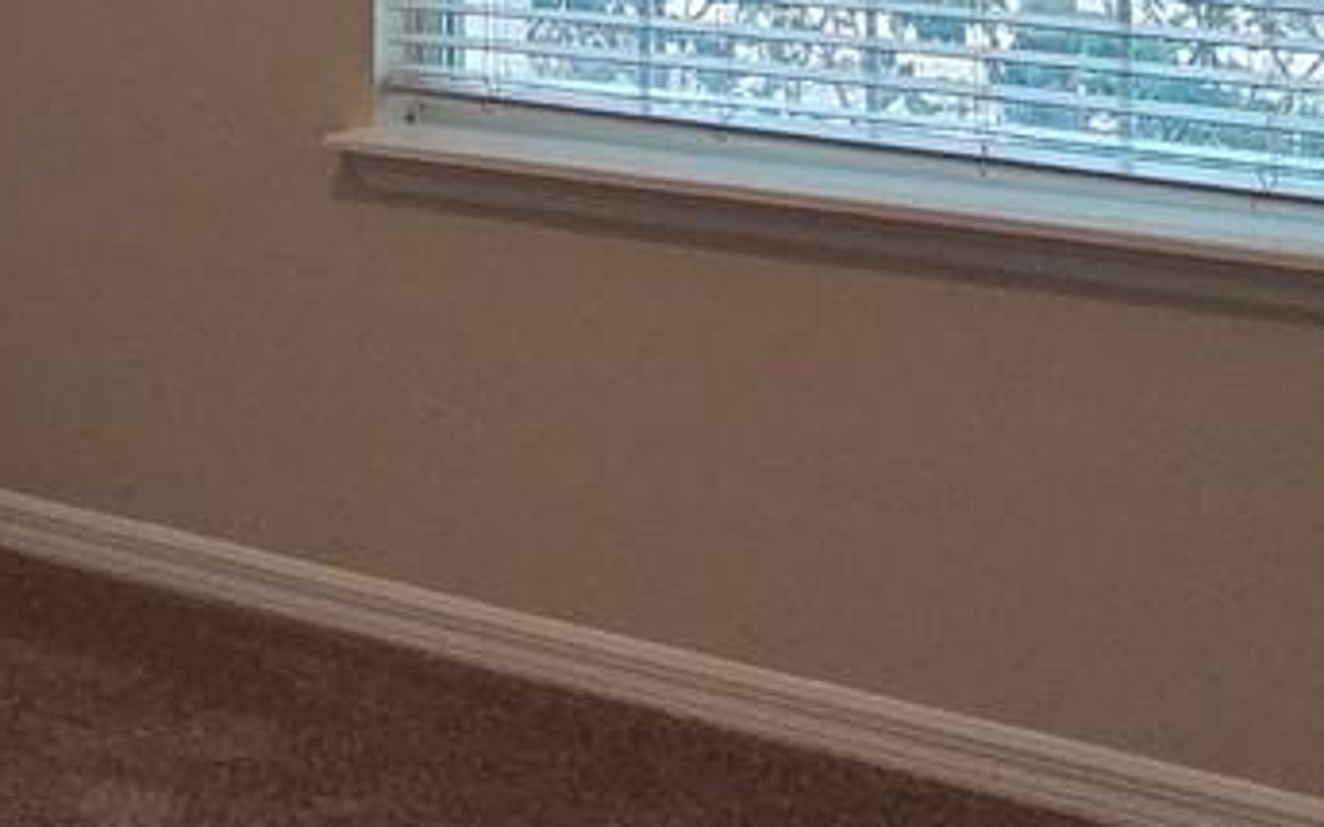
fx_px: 2309
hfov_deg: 31.6
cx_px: 389
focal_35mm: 64
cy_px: -408
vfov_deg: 18.1
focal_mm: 2.2
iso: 800
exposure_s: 1/60
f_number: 2.2
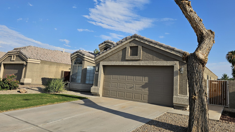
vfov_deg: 44.3
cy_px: 56
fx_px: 162
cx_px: 117
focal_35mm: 26
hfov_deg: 71.9
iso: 16
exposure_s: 1/1399
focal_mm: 6.3
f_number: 1.7
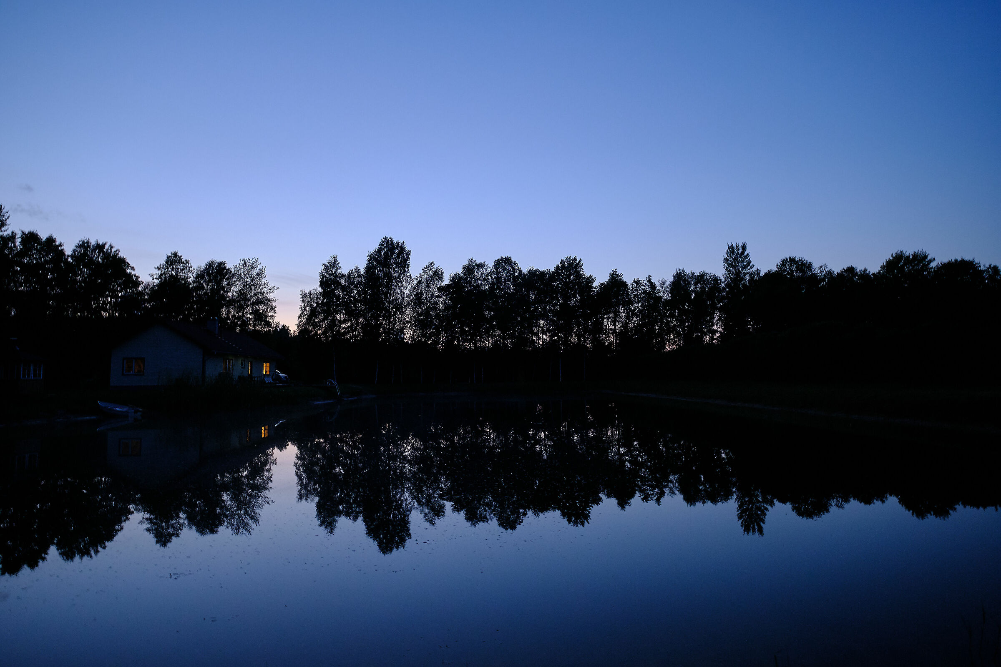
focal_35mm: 19
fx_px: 528
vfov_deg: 64.6
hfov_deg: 86.9
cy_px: 334
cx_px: 500
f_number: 4
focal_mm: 12.6
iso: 1600
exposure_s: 1/9
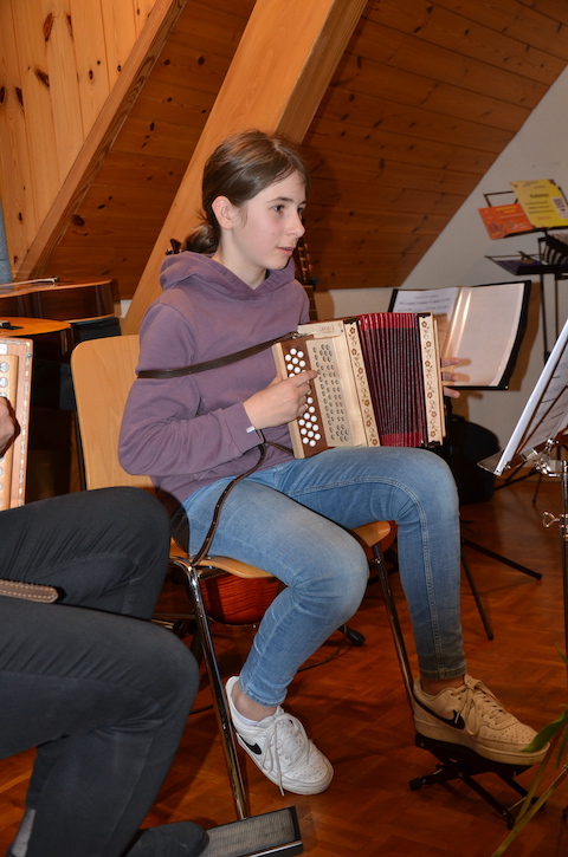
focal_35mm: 45
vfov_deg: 43.7
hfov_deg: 29.7
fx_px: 1070
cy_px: 428
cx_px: 284
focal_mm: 30
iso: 800
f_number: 4.2
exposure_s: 1/60
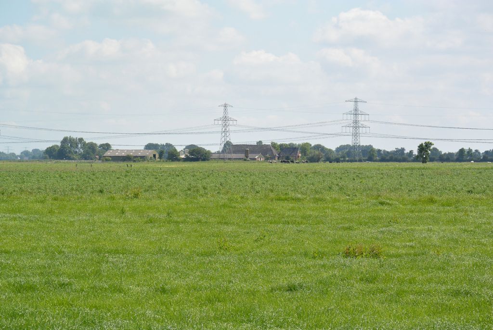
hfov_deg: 12.4
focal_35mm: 166
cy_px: 165
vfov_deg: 8.3
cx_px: 246
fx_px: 2277
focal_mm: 61.6
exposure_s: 1/800
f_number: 4.5
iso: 100
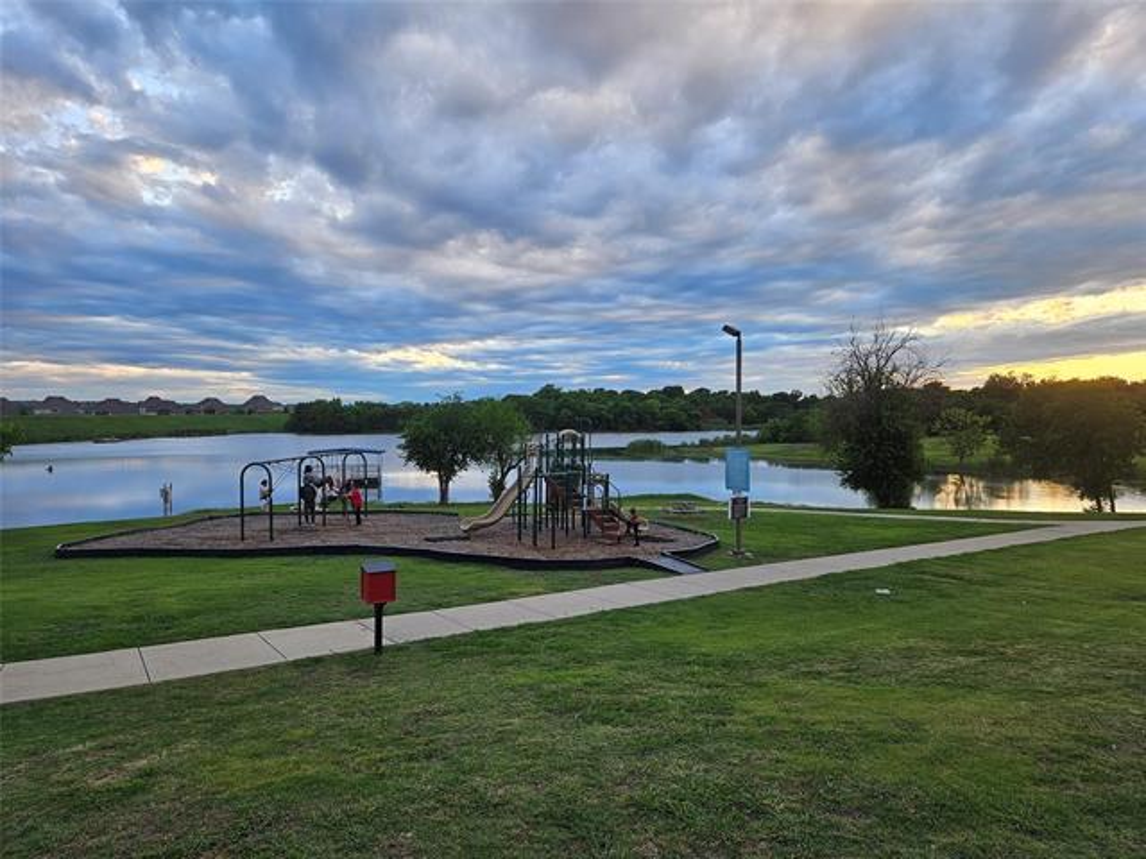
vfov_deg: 58.9
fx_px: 761
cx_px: 573
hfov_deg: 73.9
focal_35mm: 23
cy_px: 430
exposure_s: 1/120
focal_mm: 5.4
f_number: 1.8
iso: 32
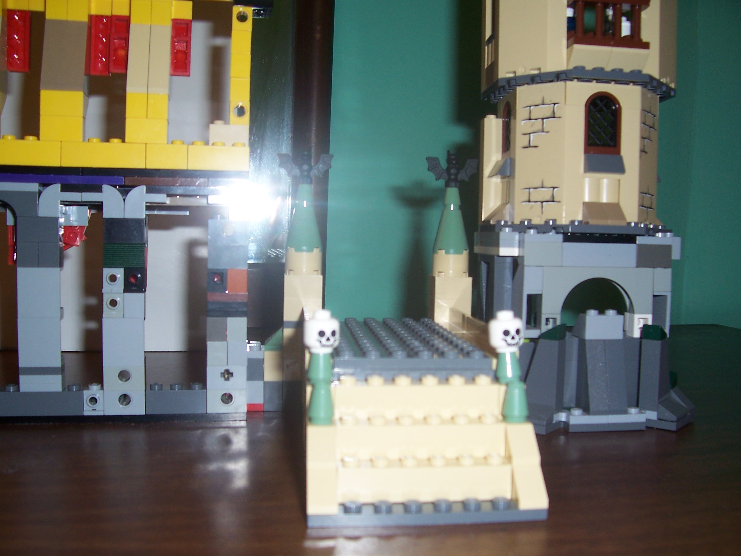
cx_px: 370
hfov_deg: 54.0
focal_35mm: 34
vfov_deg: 41.8
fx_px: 728
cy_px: 278
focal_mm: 5.6
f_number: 2.7
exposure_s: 1/60
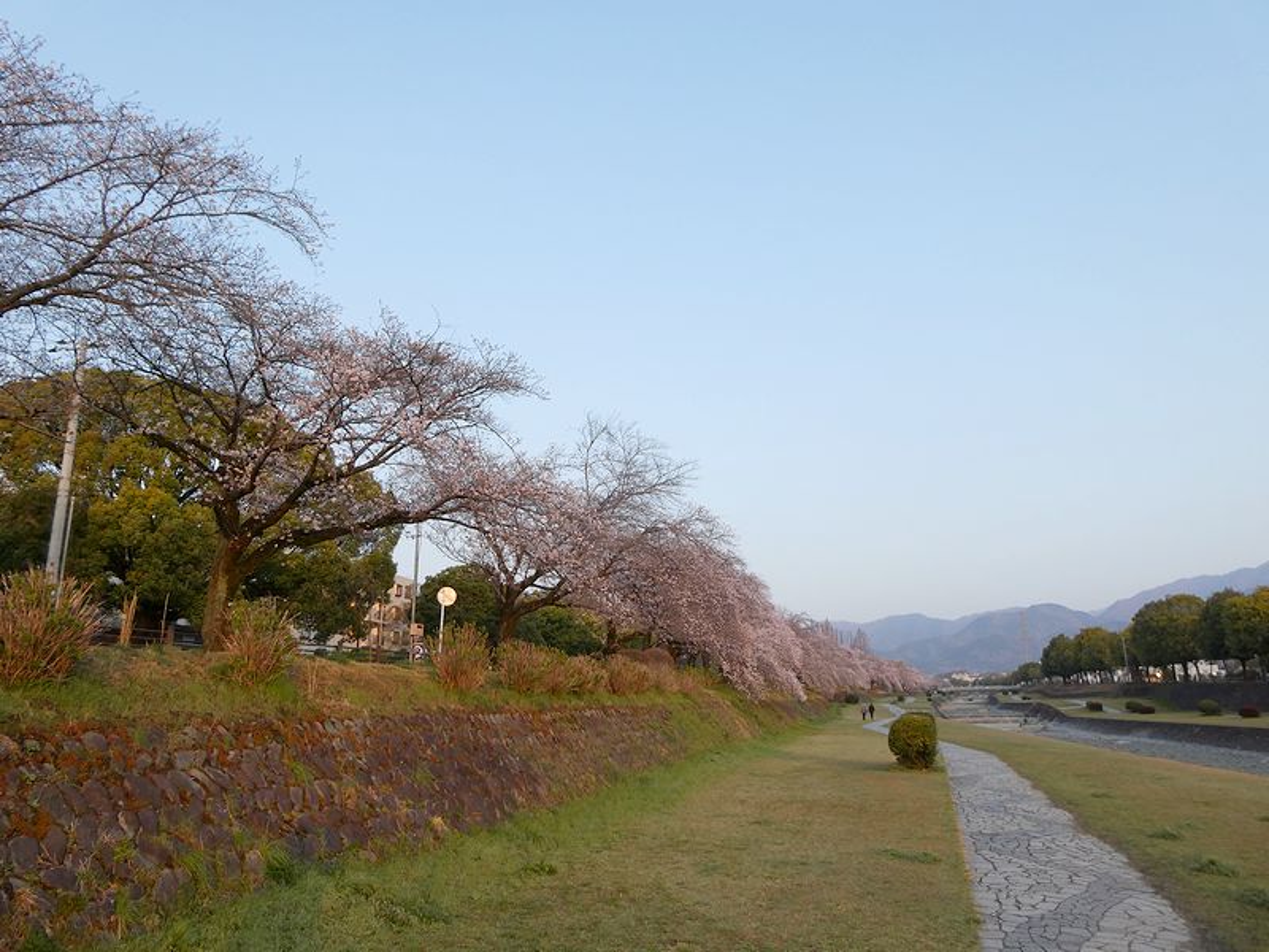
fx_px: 880
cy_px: 476
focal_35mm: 24
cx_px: 634
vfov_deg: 56.8
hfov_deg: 71.6
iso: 80
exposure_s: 1/200
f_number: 3.3
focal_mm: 4.3
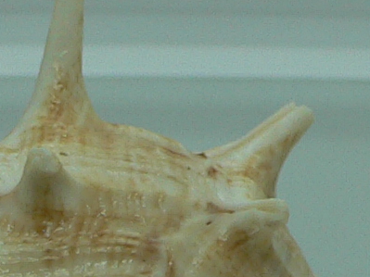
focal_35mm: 177
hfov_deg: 11.1
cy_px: 644
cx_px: 83
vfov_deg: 7.8
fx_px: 1891
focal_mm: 4.6
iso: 80
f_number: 2.8
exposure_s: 1/80
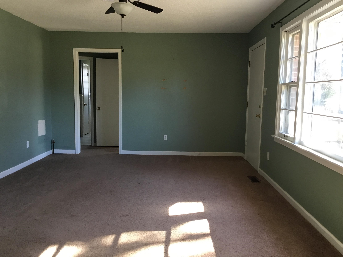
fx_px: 307
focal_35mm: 31
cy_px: 128
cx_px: 172
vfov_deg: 45.4
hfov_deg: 58.4
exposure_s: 1/30
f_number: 2.4
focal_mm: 3.3
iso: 50
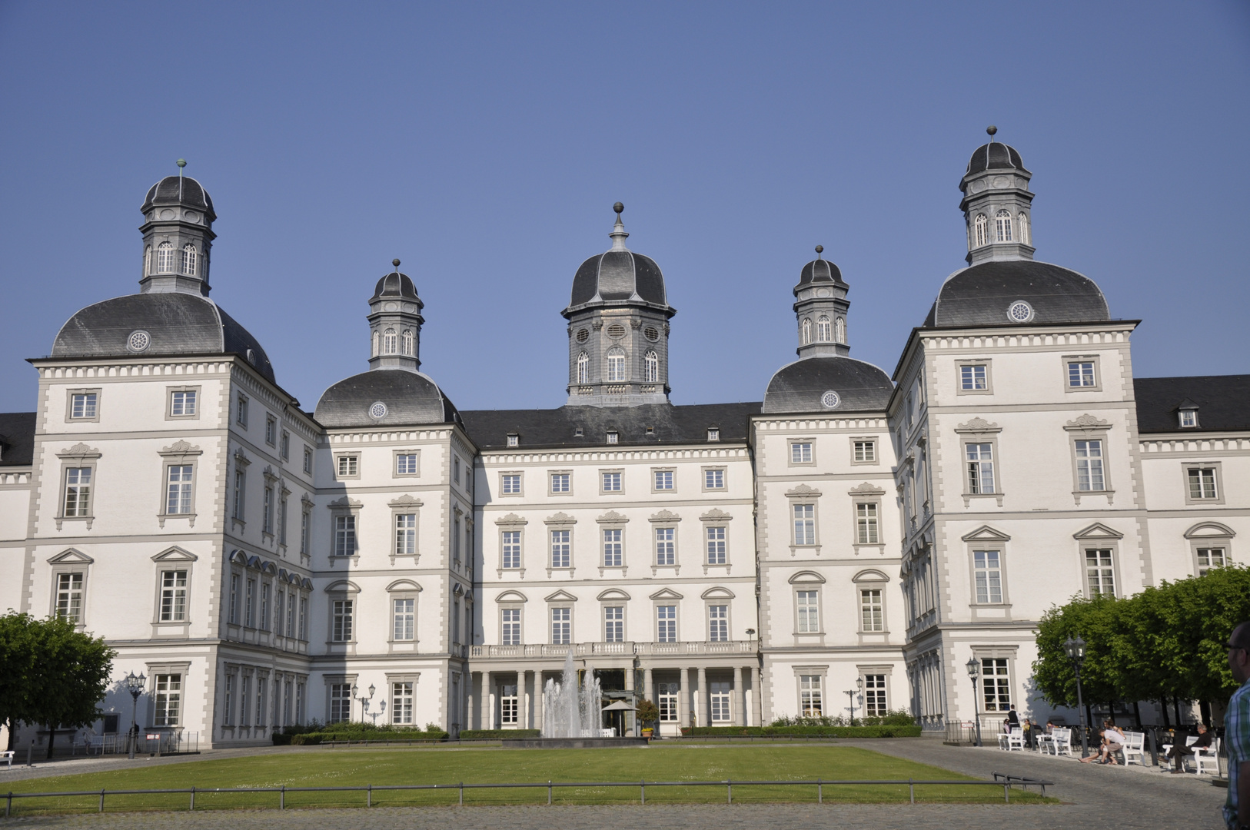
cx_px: 625
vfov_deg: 31.8
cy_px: 415
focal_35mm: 42
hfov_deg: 46.4
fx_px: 1457
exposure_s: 1/2500
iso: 200
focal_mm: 28
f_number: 4
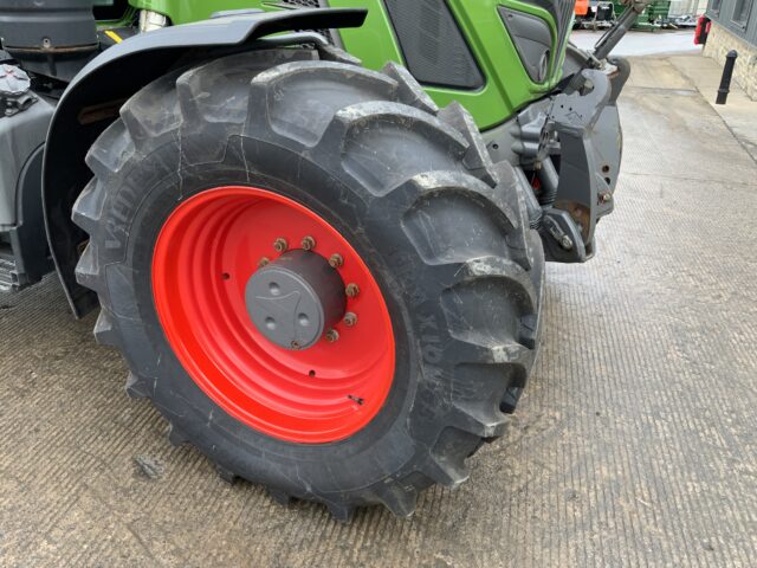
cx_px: 378
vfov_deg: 48.2
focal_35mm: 29
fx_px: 634
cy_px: 284
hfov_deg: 61.7
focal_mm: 3
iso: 20
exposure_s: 1/122
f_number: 1.8
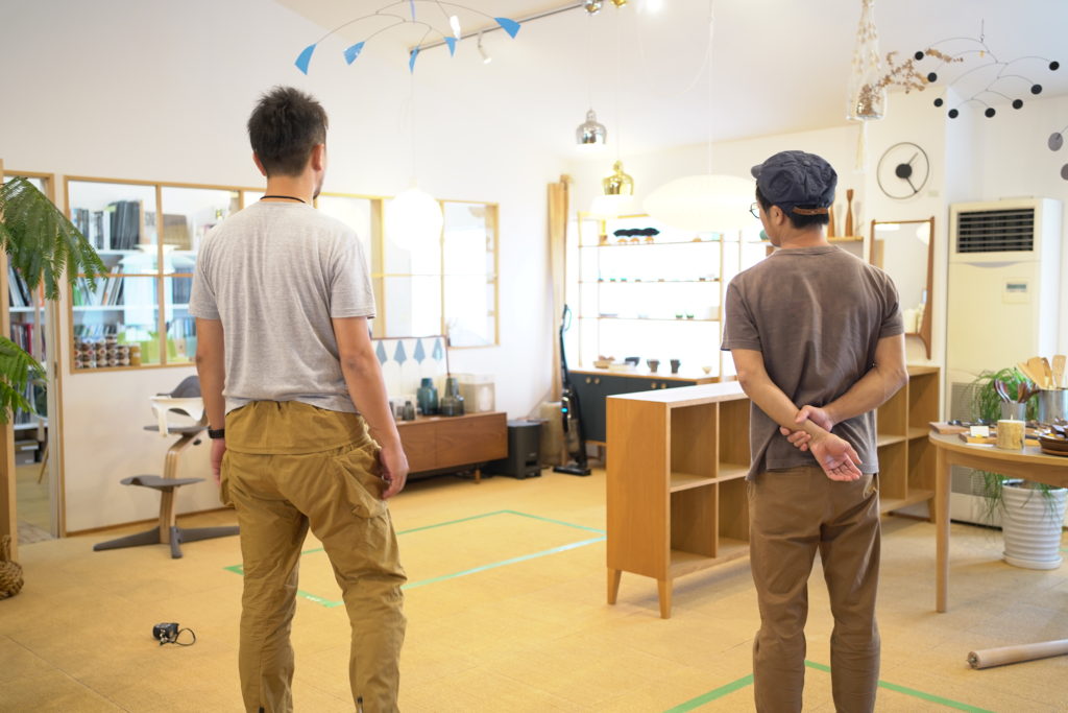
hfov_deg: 54.4
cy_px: 356
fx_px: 1038
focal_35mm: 35
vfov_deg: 37.9
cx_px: 534
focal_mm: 35
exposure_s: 1/40
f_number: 2.8
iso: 500
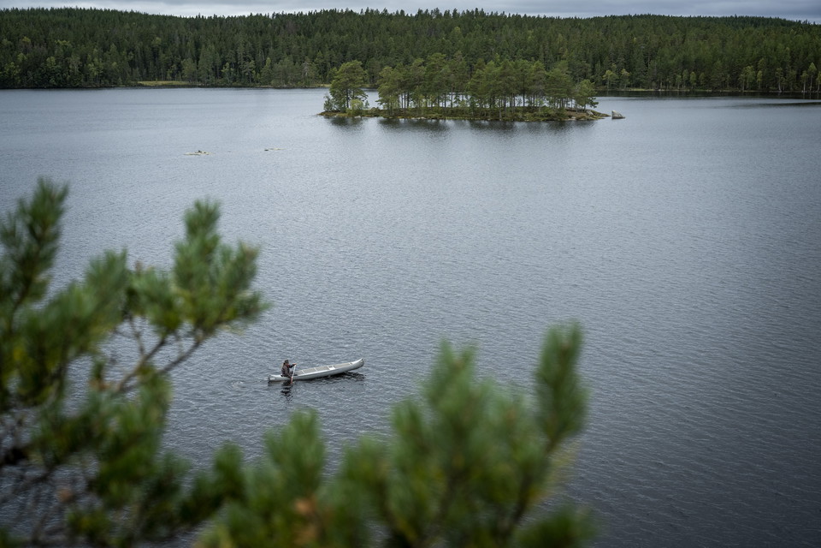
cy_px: 274
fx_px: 1026
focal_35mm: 45
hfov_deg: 43.6
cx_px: 410
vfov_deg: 29.9
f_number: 4.5
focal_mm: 45
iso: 640
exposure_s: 1/1600
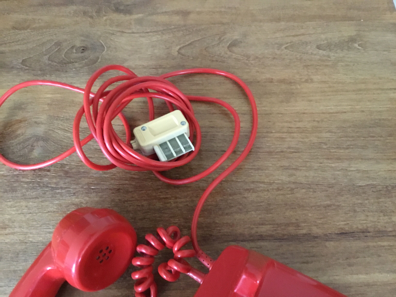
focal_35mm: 31
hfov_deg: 58.4
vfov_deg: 45.4
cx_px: 198
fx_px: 355
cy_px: 148
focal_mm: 3.3
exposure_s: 1/17
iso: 800
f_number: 2.4
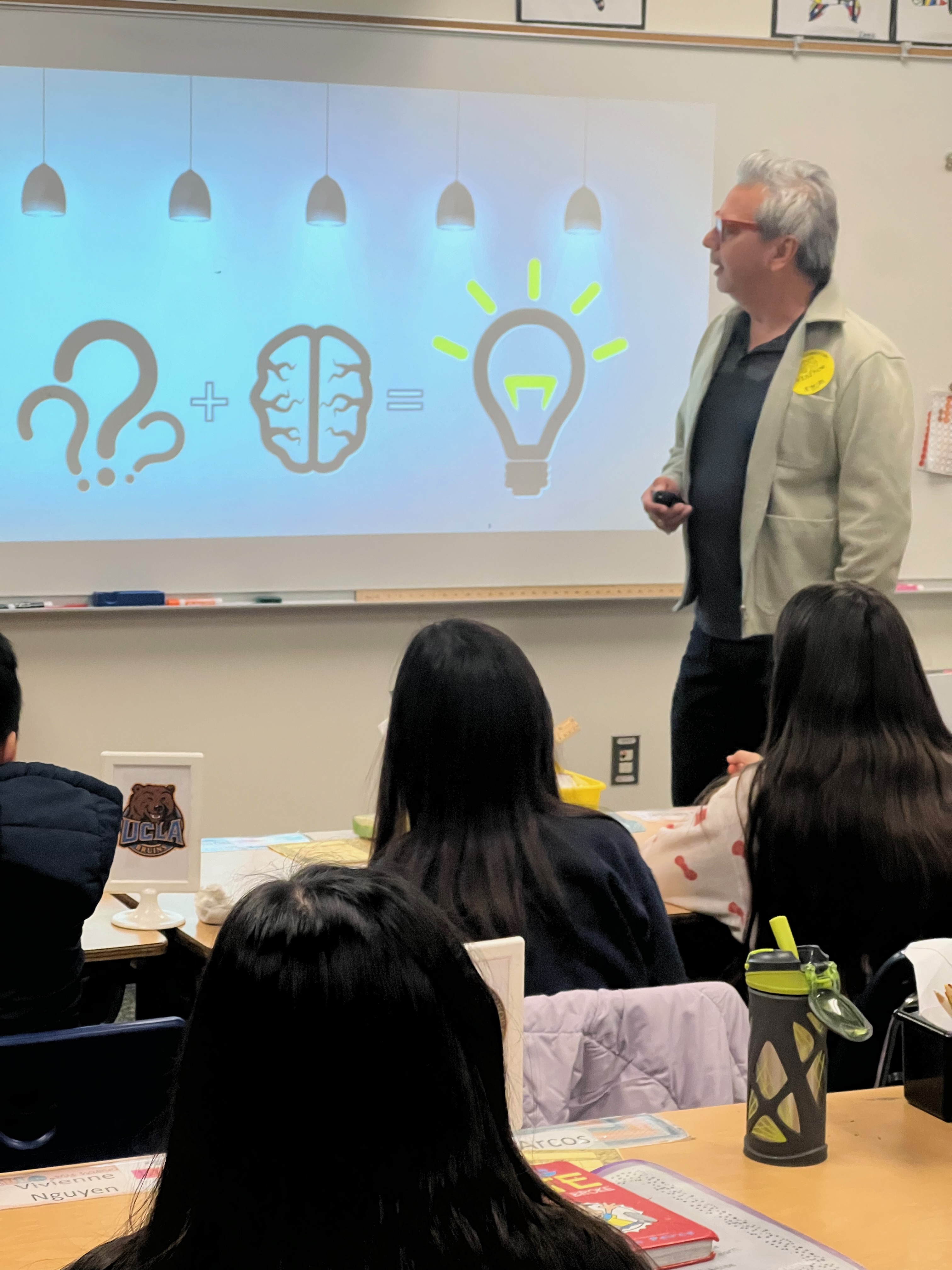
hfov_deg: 19.1
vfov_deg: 25.3
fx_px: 2824
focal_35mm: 77
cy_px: 635
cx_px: 476
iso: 200
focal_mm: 9
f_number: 2.8
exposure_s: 1/100
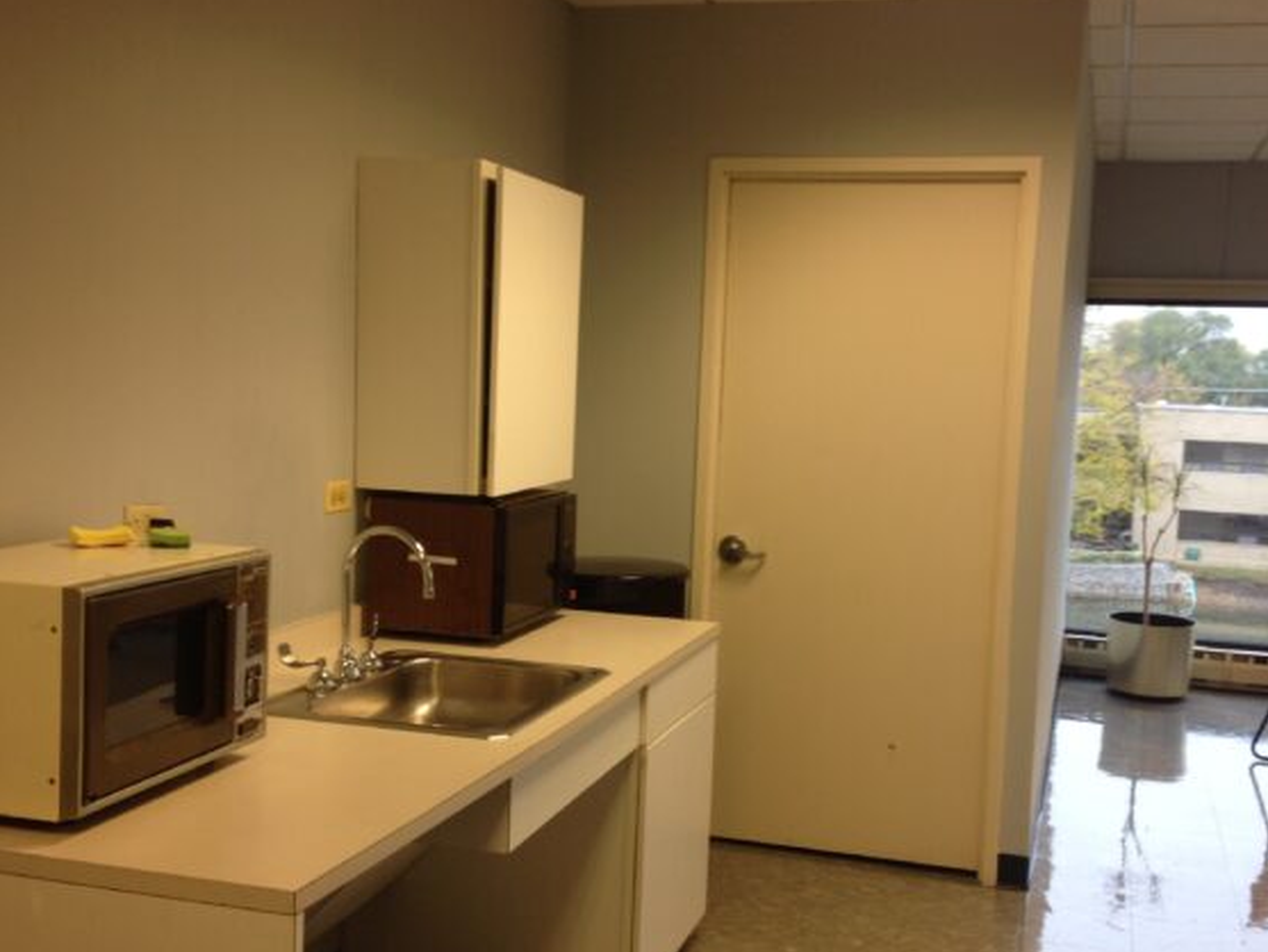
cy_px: 511
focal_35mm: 44
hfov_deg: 42.8
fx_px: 1612
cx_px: 719
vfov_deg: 32.9
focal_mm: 4.28
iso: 50
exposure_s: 1/24
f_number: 2.4
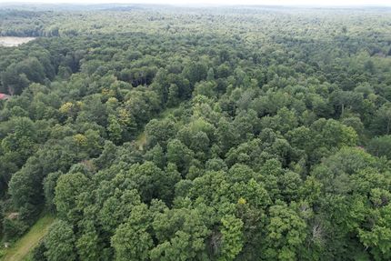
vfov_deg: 57.3
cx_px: 196
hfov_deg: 78.6
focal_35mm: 22
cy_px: 130
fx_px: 239
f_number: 2.8
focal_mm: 8.38
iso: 130
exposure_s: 1/640
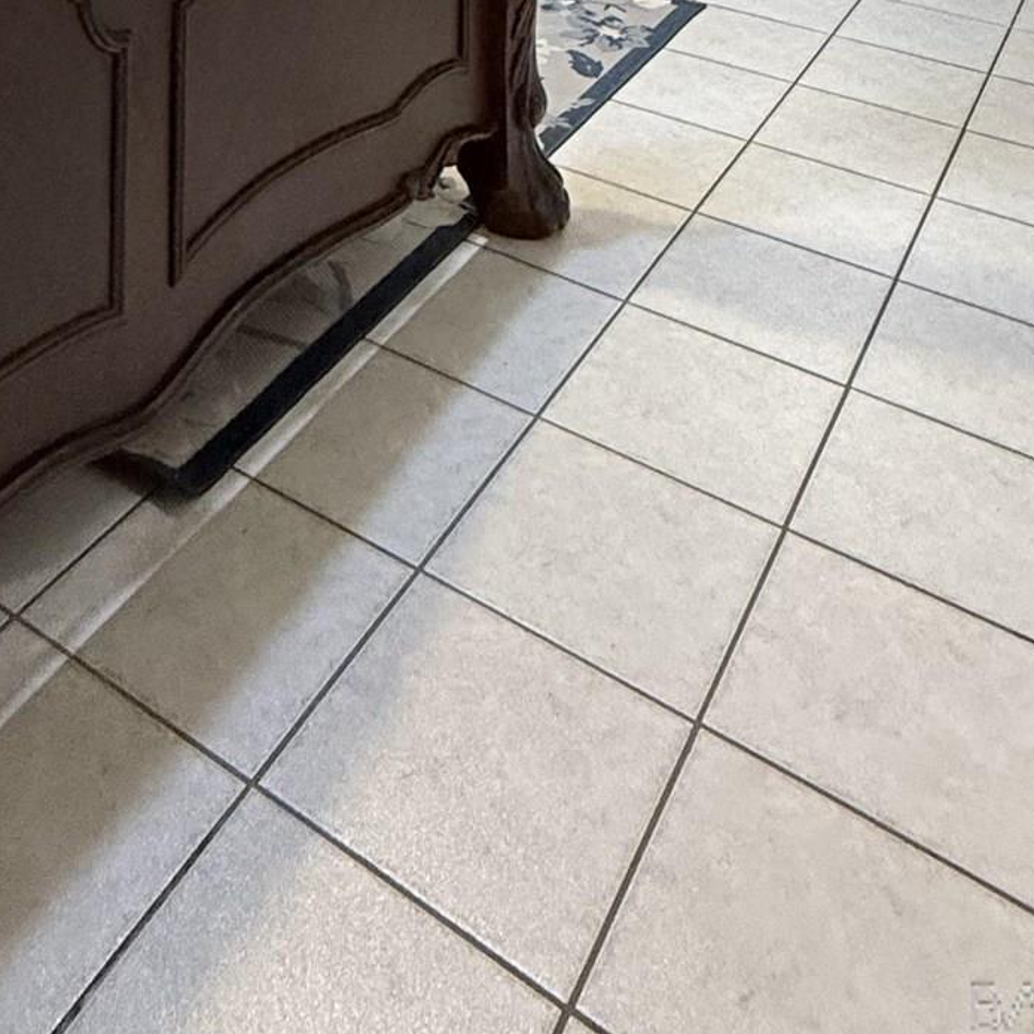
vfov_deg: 27.0
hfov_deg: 39.9
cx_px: 271
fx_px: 1386
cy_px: -559
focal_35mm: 41
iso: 500
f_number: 2.2
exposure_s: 1/60
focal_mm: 2.22
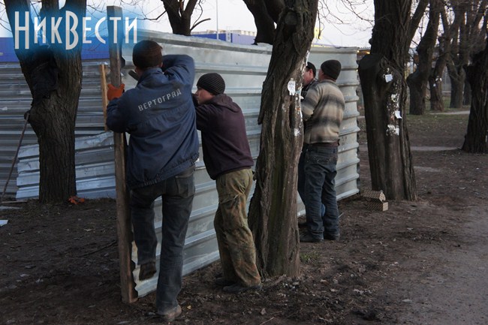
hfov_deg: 34.2
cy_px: 162
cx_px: 244
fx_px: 793
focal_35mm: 58
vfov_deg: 23.2
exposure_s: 1/25
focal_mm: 39
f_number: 4.5
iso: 1600
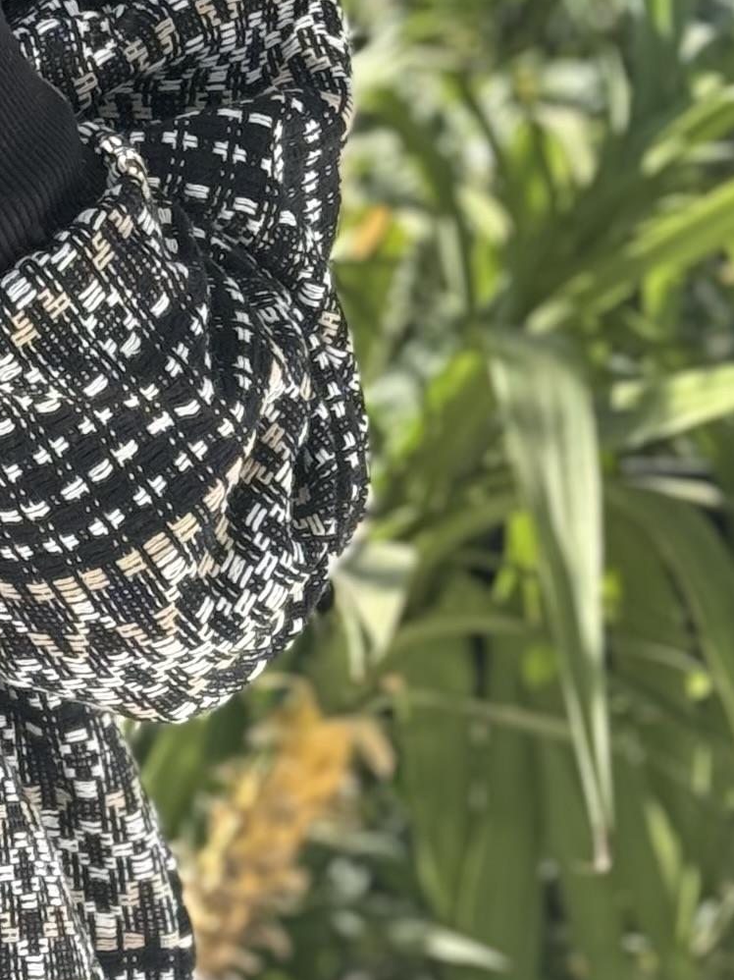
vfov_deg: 10.2
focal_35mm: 194
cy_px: 355
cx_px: -416
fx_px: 5487
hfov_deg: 7.5
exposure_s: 1/379
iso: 64
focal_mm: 6.76
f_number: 1.78
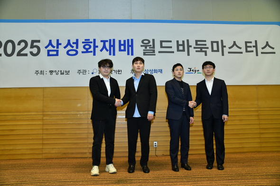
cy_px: 93
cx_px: 140
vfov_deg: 44.9
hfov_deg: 63.7
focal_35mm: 29
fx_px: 225
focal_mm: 29
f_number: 3.2
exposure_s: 1/80
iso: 1000
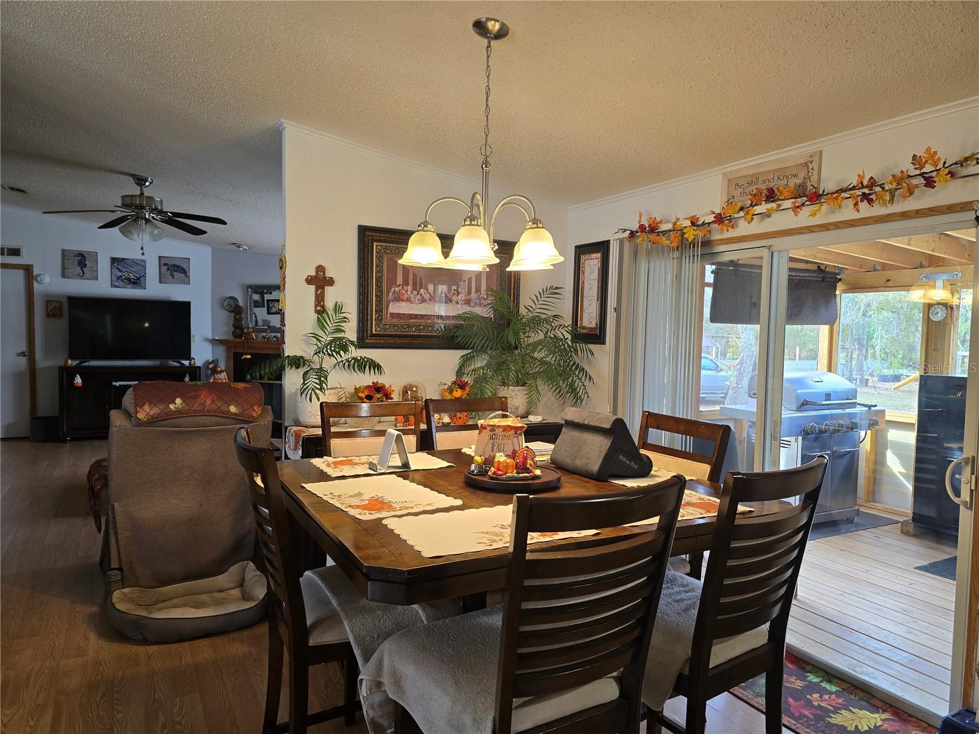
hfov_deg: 73.9
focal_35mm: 23
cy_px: 367
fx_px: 650
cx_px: 490
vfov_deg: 58.9
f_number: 1.7
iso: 100
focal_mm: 6.3
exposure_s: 1/60
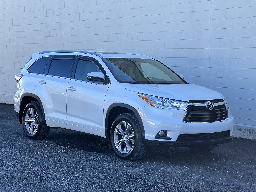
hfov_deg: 25.3
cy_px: 96
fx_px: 569
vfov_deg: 19.1
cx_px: 128
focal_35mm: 77
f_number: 2.8
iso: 20
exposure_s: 1/151
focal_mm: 9
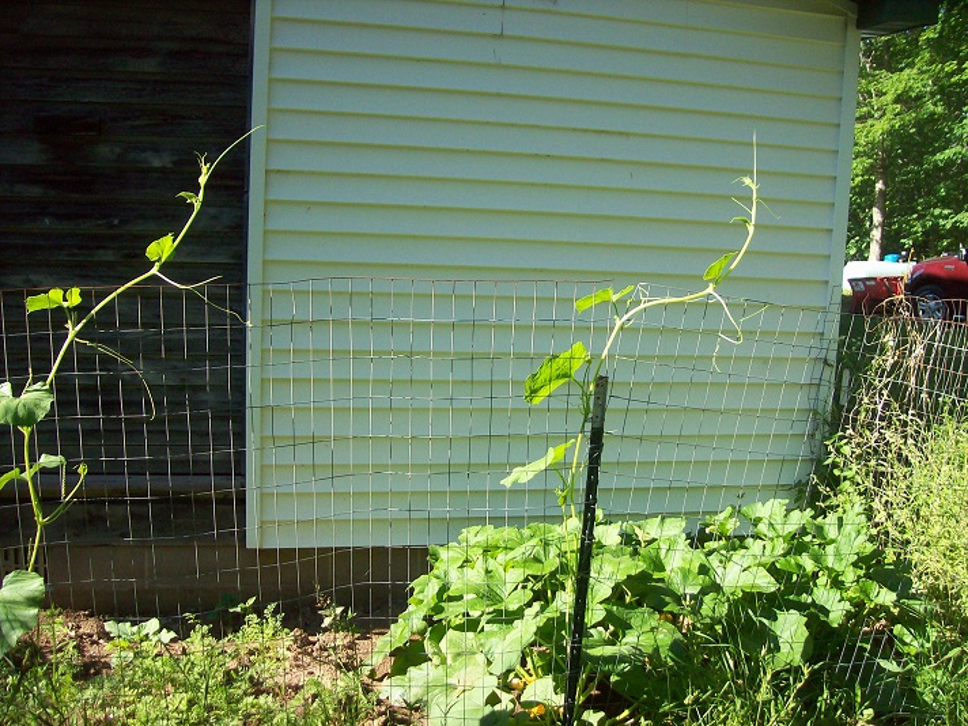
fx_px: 1007
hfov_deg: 51.4
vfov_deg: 39.7
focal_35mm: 36
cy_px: 363
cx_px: 484
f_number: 2.7
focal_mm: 6
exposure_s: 1/429
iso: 80
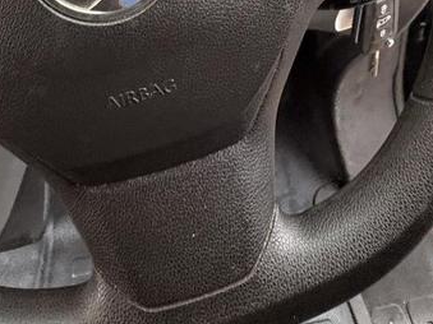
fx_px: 463
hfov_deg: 49.9
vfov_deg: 32.1
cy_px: -64
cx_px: 176
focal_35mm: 37
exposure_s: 1/60
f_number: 2.2
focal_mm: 2.22
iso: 500
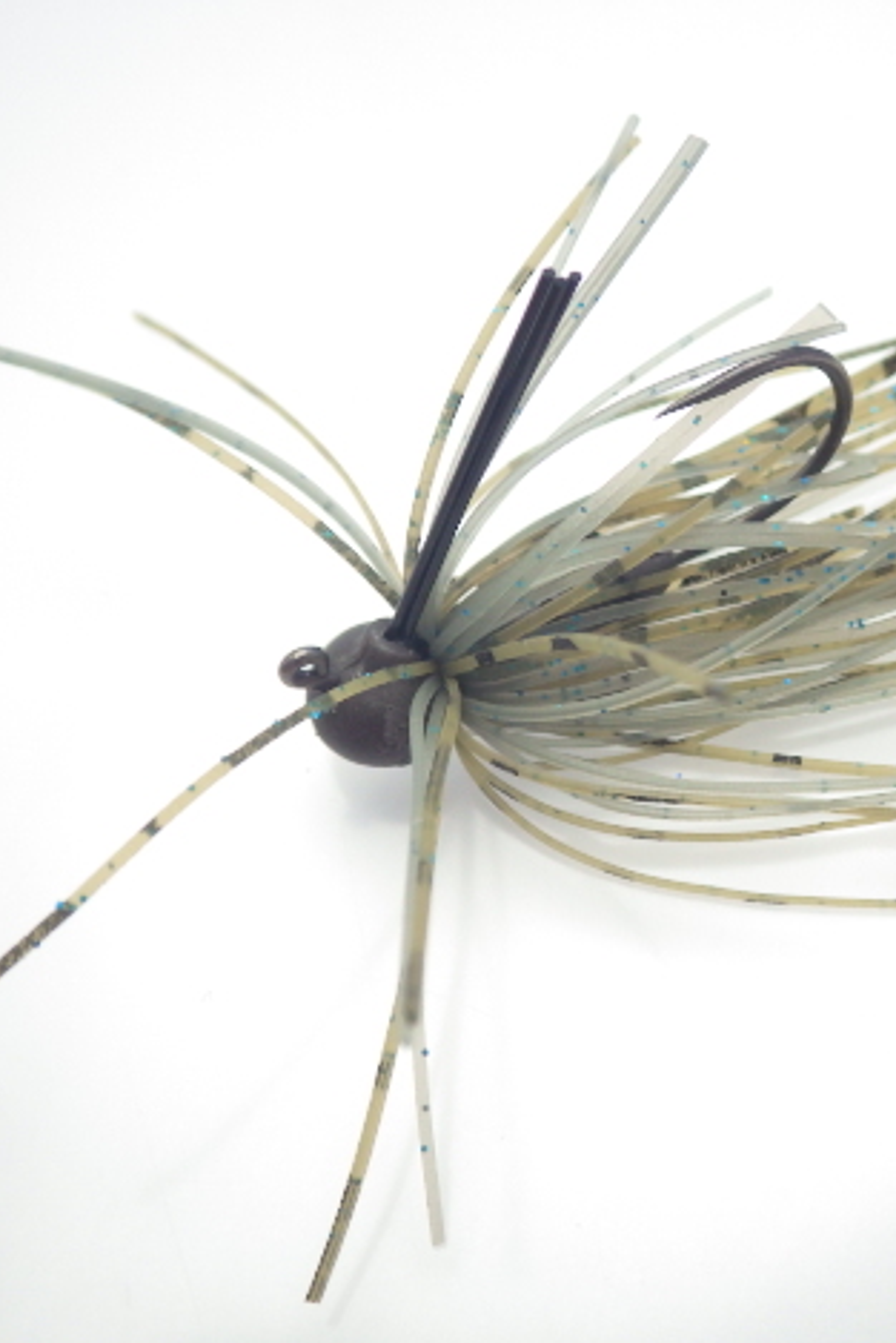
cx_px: 693
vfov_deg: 44.5
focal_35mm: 44
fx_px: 1641
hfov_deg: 29.9
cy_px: 684
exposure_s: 1/45
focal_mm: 5.5
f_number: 3.1
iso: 320
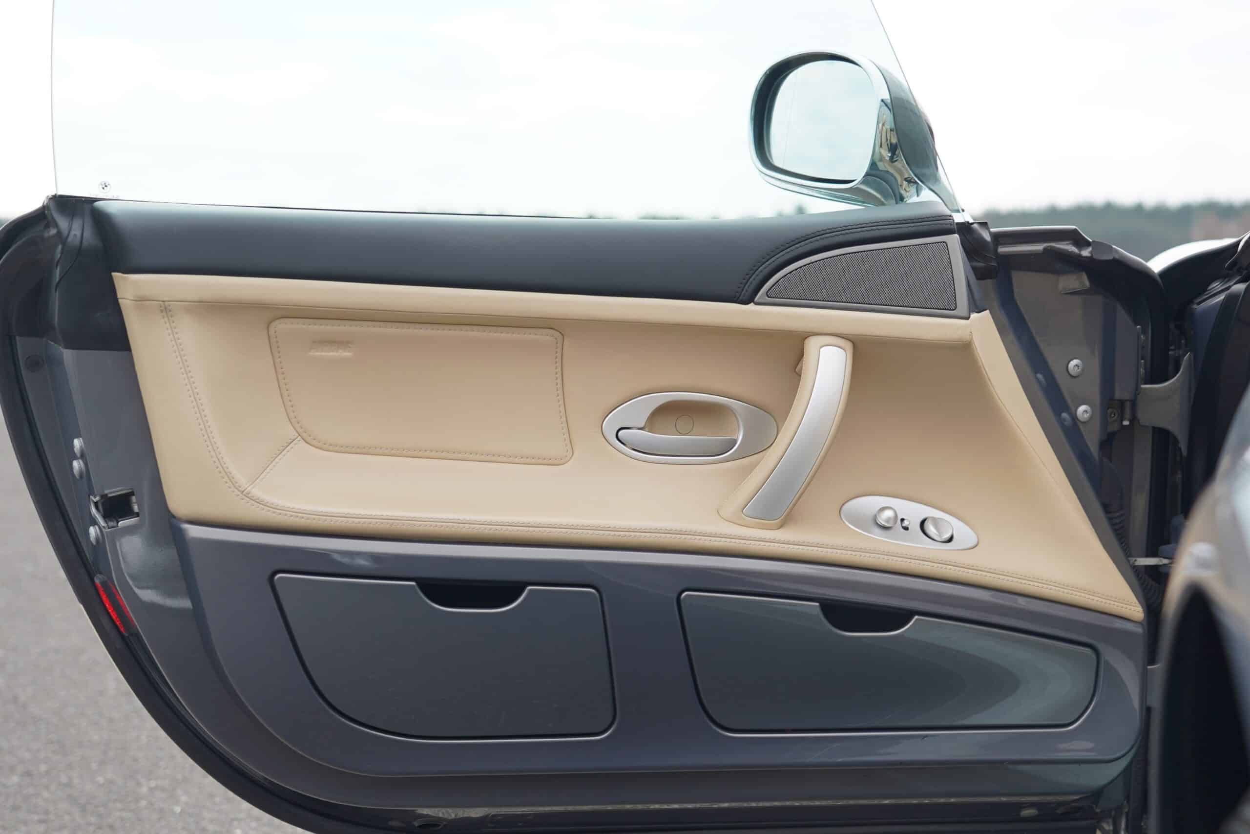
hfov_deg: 28.1
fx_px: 2500
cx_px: 625
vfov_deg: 18.9
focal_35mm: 72
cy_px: 417
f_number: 4.5
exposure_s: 1/100
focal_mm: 48
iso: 100
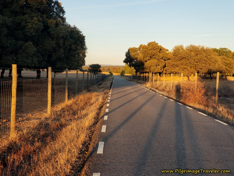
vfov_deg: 28.0
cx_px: 117
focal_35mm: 52
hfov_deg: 36.8
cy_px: 88
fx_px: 352
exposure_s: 1/138
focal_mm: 6
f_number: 2.4
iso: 25
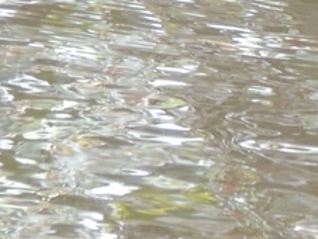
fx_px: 14300
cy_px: -292
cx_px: 386
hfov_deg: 1.3
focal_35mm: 1555
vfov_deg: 1.0
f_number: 4.7
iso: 400
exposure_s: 1/160
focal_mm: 49
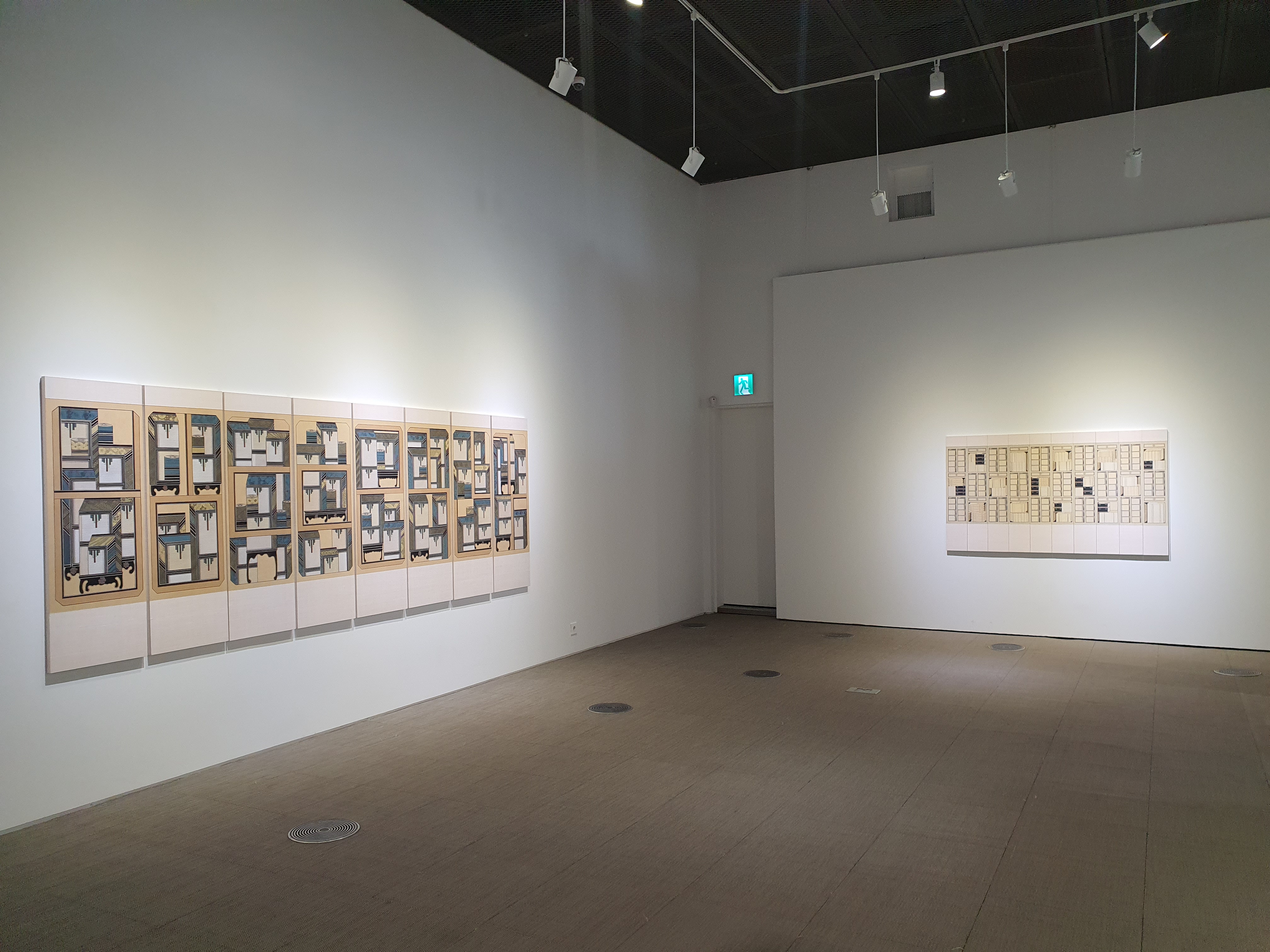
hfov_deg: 67.3
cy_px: 476
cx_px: 635
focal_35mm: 26
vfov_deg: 53.1
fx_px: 954
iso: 200
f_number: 2.4
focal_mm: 4.3
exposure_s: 1/120
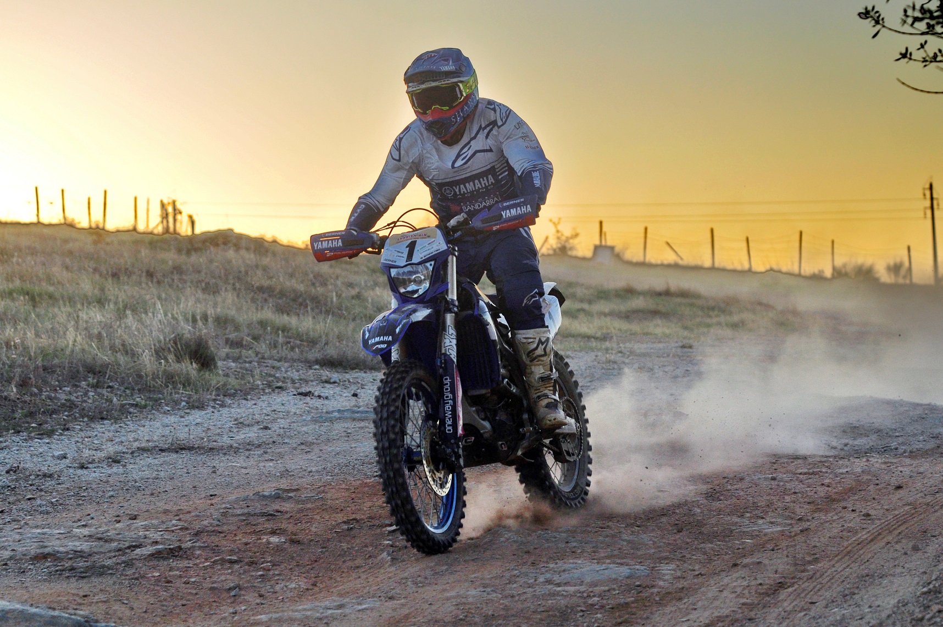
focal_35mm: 120
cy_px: 314
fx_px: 3140
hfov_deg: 17.1
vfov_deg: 11.4
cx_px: 472
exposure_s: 1/1600
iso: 400
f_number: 3.5
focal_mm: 80
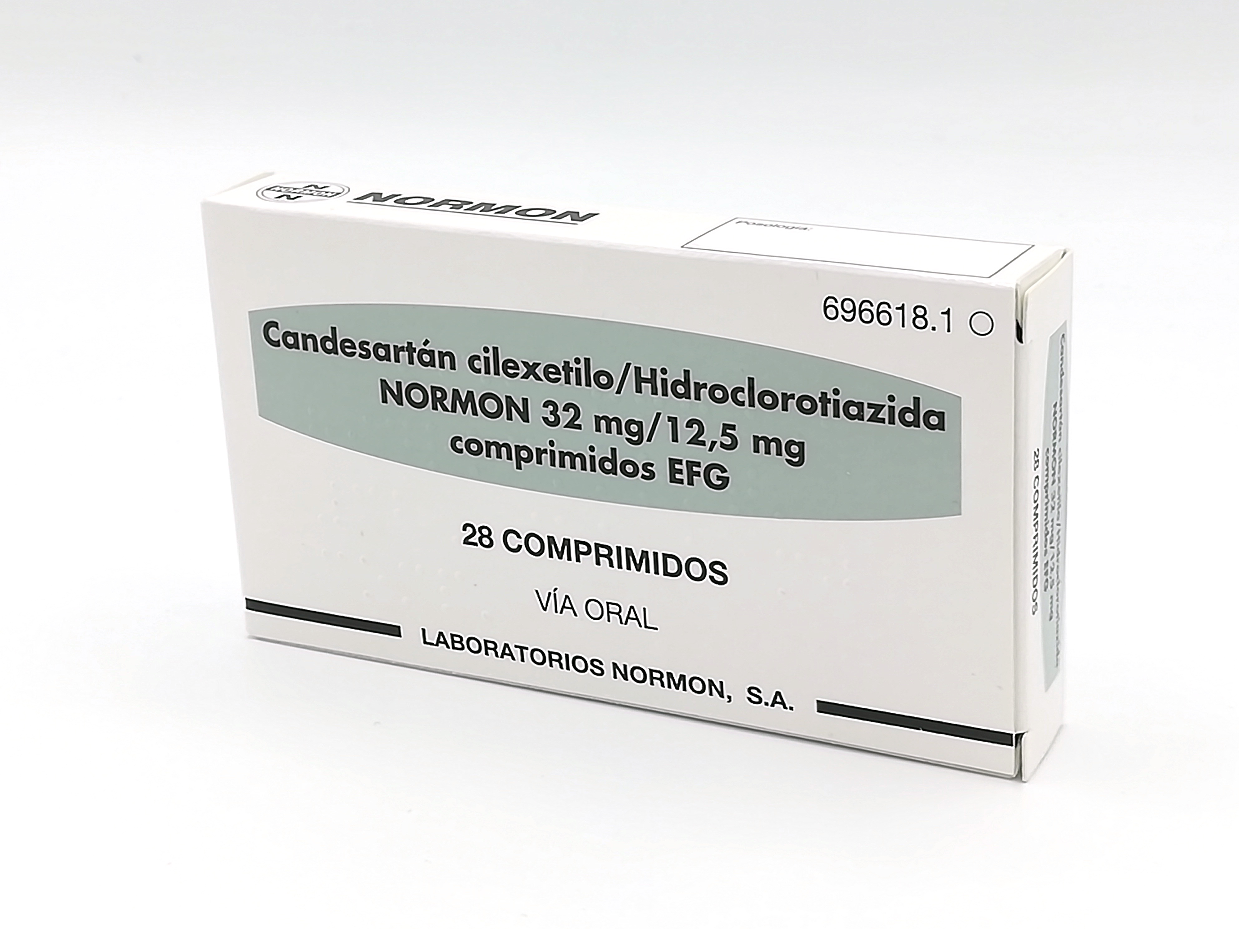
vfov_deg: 20.4
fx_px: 2577
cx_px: 620
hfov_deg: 27.0
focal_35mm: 72
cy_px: 464
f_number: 2.2
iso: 50
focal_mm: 3.83
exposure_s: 1/375
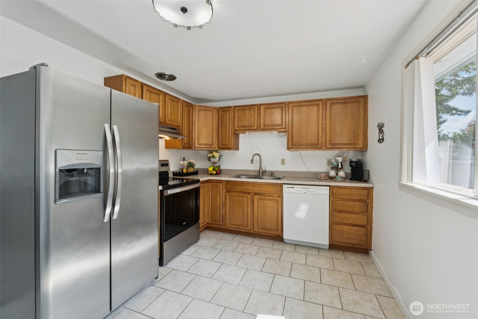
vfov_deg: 77.3
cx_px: 239
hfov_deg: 100.4
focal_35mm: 15
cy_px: 160
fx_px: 199
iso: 250
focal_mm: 10
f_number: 10
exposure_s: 1/10
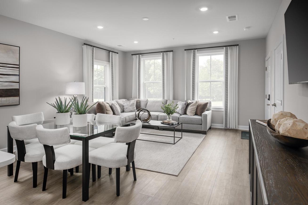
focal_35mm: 21
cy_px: 110
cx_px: 151
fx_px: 180
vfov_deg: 59.4
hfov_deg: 81.2
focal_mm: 19
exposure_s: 1/200
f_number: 5.6
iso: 100
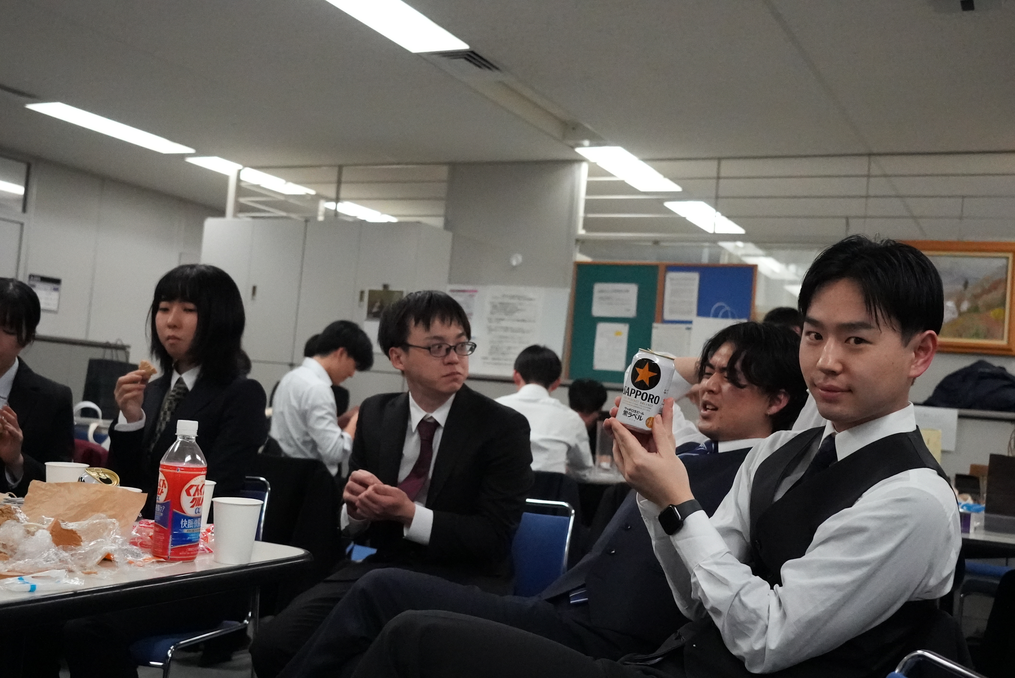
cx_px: 508
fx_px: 1128
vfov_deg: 33.4
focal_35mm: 40
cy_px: 339
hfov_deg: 48.4
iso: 40000
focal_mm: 40
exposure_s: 1/4000
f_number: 5
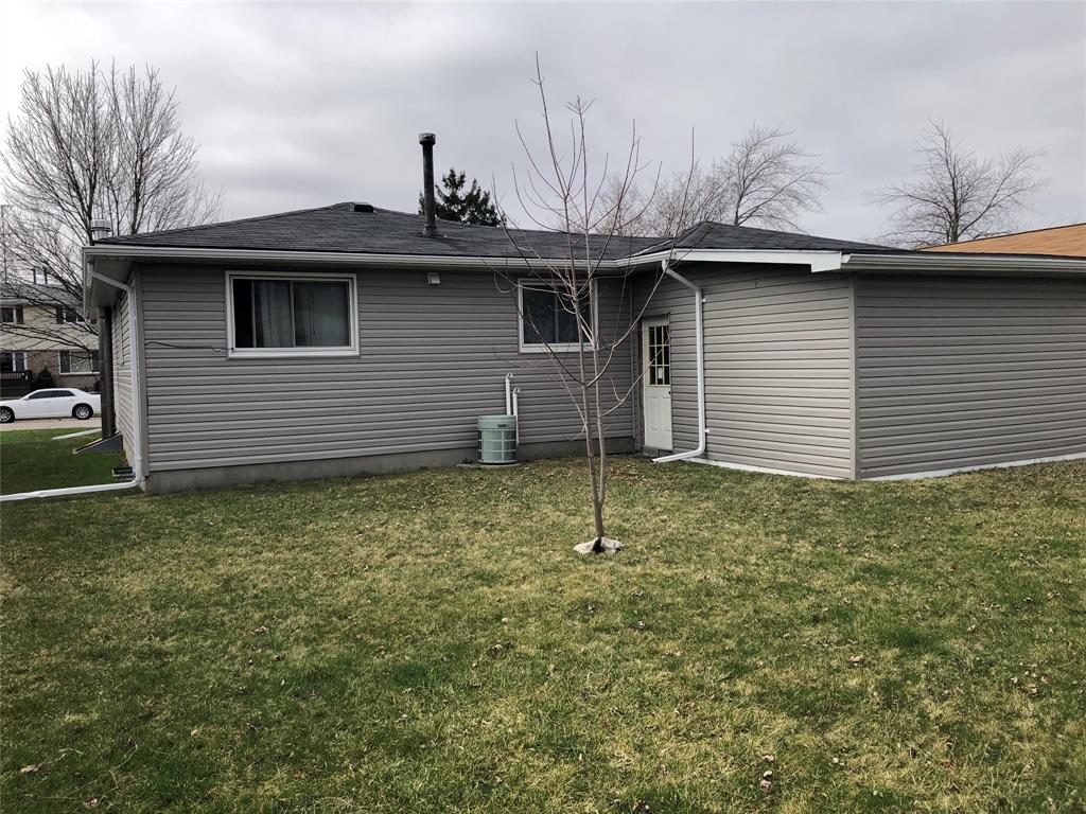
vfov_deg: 49.7
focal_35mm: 28
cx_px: 543
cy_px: 407
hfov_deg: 63.4
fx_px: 878
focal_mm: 3.99
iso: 20
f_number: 1.8
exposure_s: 1/1675
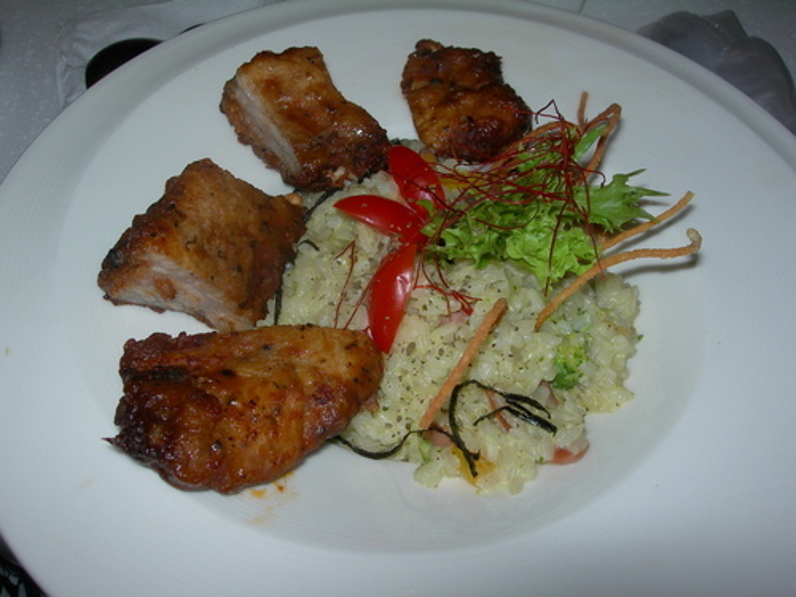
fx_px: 874
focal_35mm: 38
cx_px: 398
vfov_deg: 37.7
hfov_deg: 49.0
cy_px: 298
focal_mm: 7.8
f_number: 4.8
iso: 50
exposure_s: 1/60.1
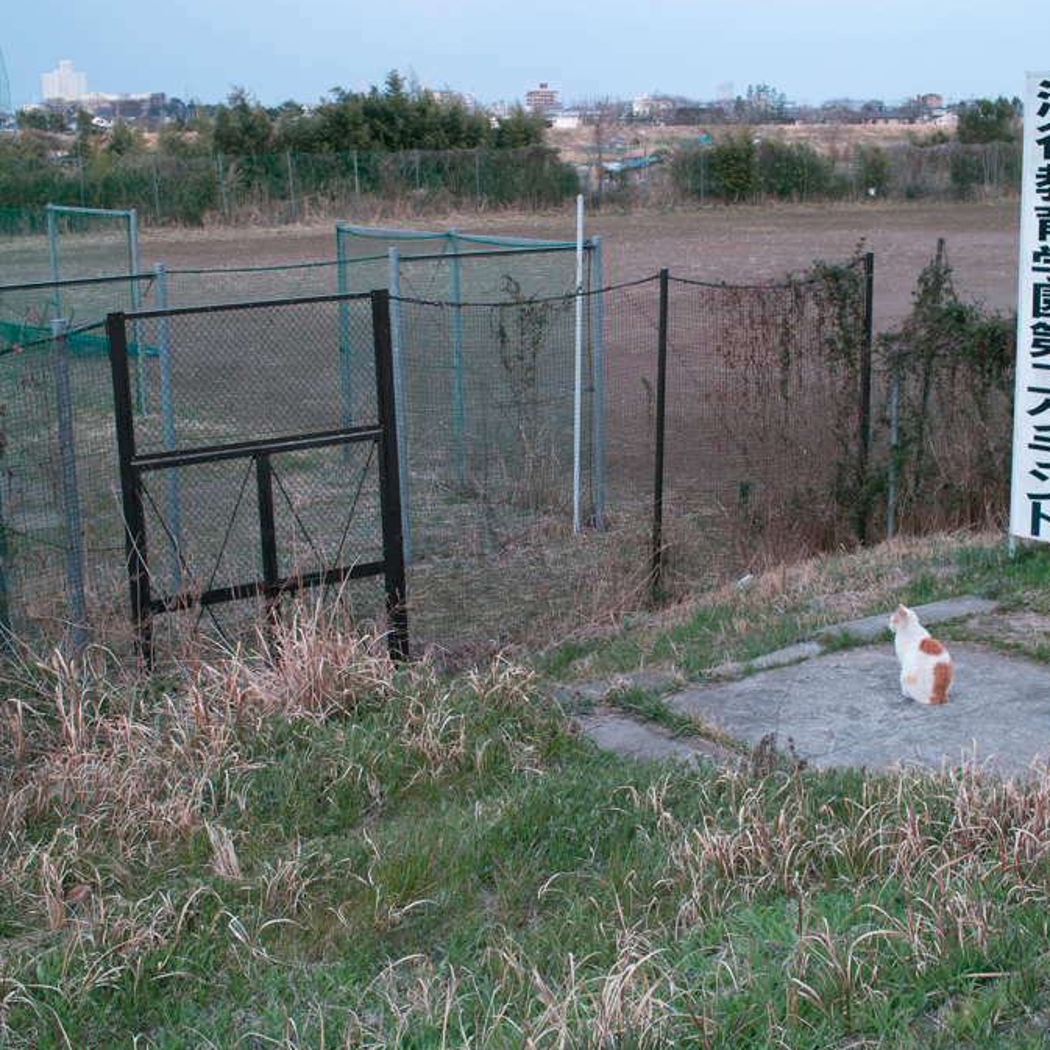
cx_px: 574
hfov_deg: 32.2
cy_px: 524
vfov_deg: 32.2
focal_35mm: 53
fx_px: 1819
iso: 100
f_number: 7.1
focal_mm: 24.2
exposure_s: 2
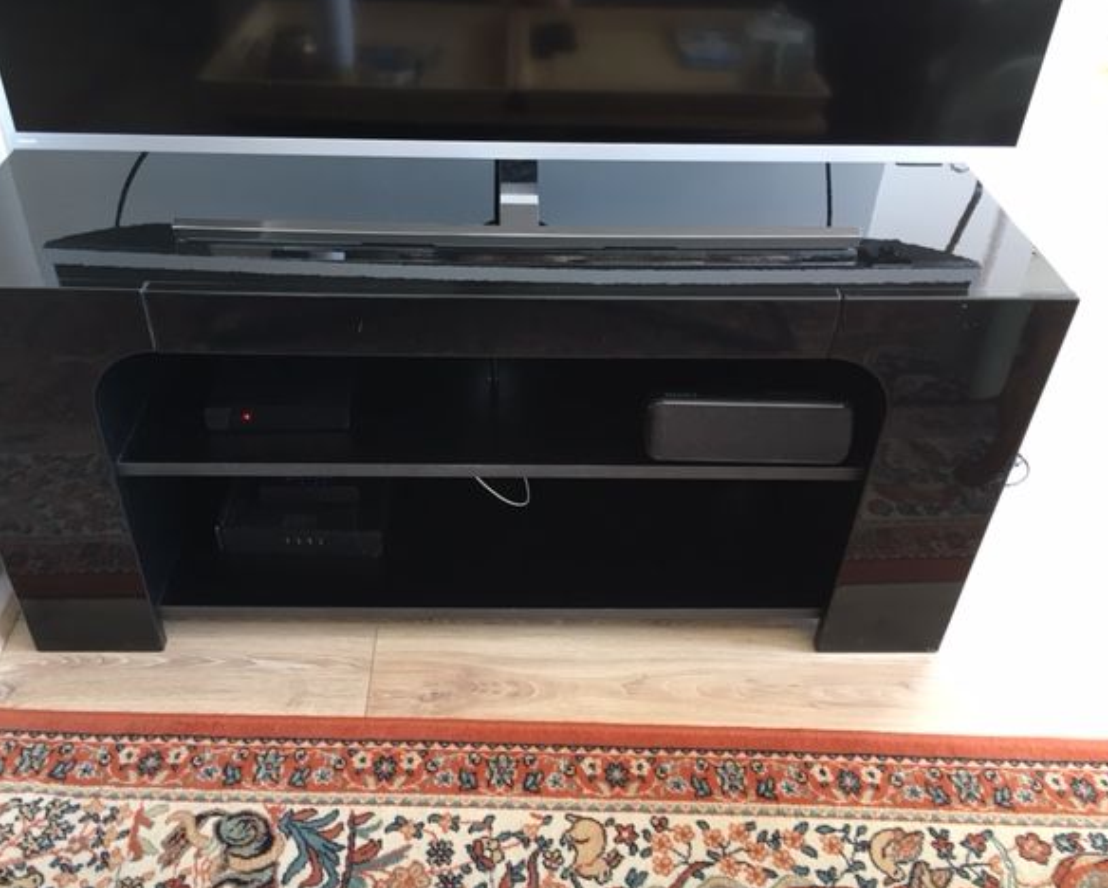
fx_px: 1017
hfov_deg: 57.1
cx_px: 514
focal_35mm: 31
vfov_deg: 47.2
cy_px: 438
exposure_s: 1/33
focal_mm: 4.15
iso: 80
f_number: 2.2
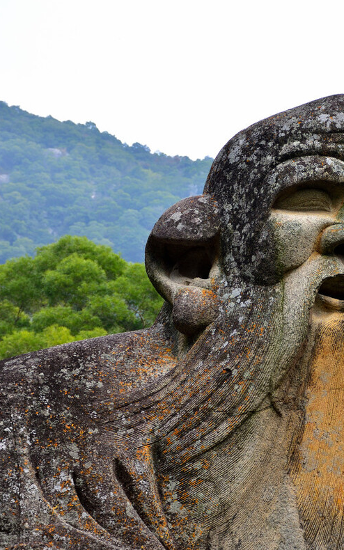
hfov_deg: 11.1
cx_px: 386
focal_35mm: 116
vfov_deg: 18.0
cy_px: 275
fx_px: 1739
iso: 100
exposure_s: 1/320
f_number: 4.8
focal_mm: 50
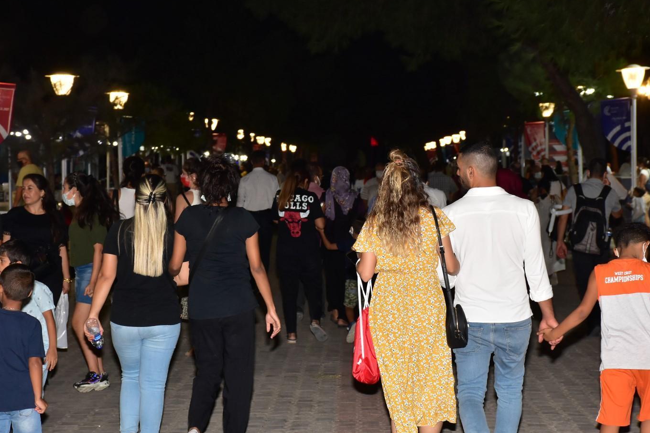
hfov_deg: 16.4
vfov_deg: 11.0
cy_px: 236
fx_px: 2257
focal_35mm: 125
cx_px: 322
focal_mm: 70
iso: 1000
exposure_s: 1/60
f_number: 7.1
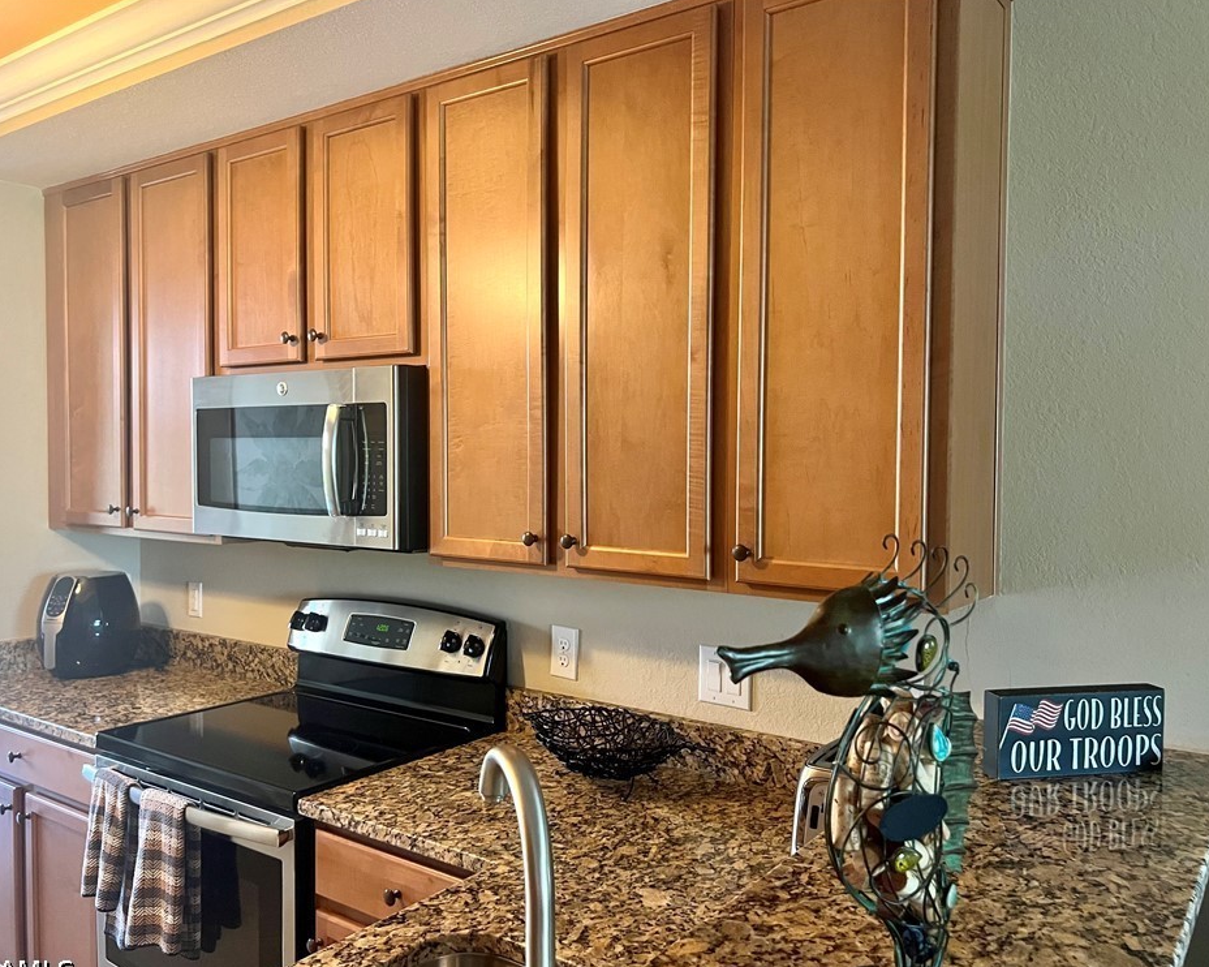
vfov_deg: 51.5
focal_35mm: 28
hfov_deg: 62.2
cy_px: 493
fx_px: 1002
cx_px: 578
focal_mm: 5.7
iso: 320
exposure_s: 1/60
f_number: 1.5
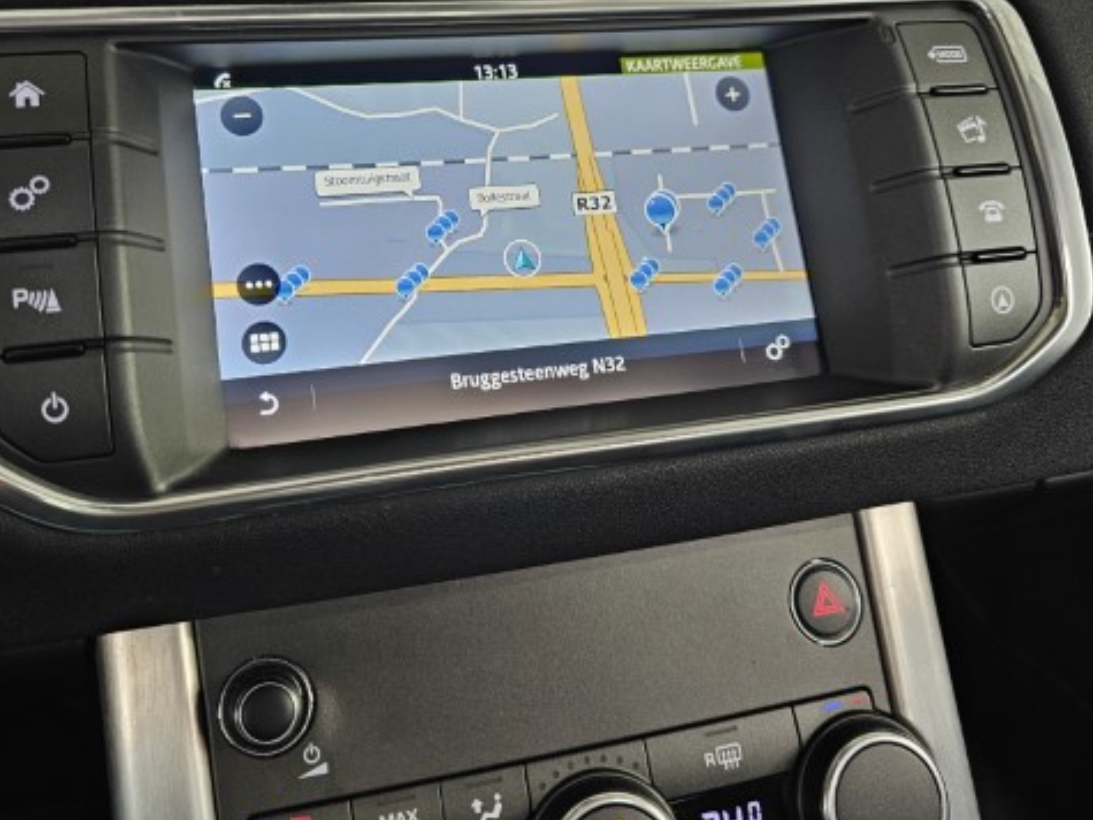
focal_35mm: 31
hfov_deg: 58.0
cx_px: 449
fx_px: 979
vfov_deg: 44.8
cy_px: 274
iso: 125
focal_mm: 6.3
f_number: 1.7
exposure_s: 1/26
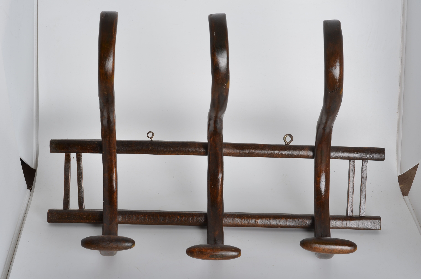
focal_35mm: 75
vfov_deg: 18.1
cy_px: 140
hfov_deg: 27.0
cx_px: 210
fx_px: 875
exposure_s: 1/125
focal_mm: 50
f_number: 14
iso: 100
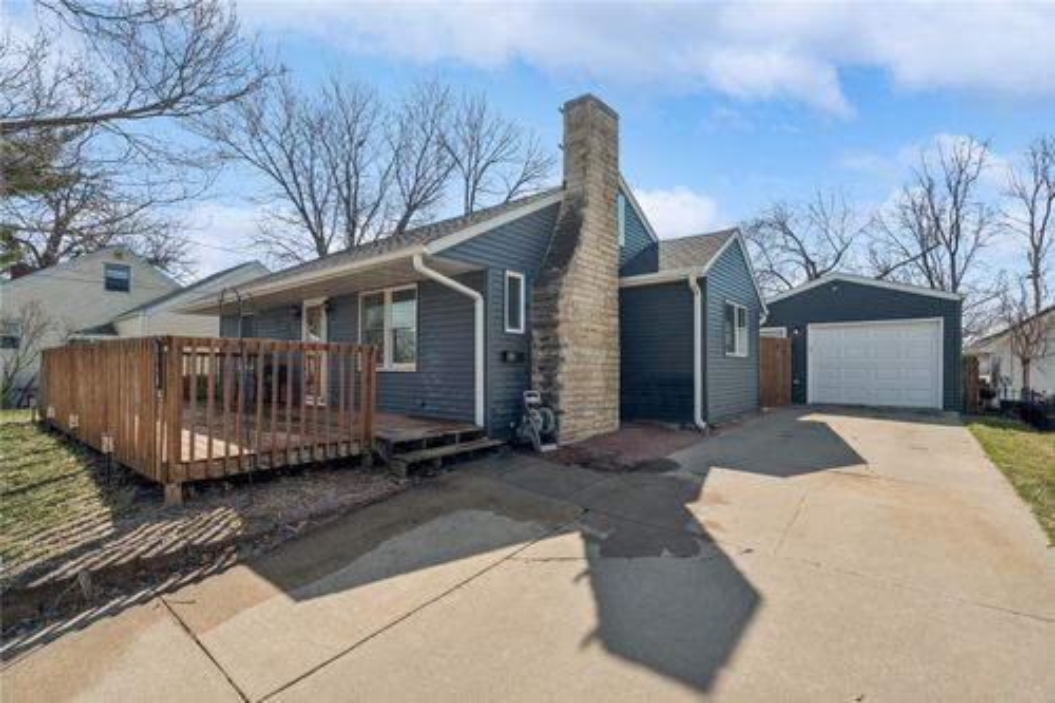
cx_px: 528
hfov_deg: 96.8
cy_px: 352
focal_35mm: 16
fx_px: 469
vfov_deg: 73.7
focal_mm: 16
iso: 400
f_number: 10
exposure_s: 1/320
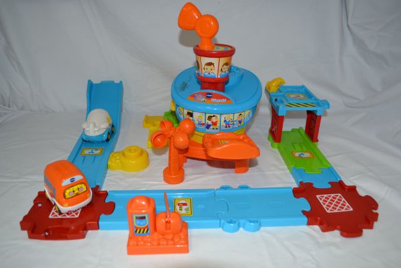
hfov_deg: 65.4
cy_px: 131
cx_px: 200
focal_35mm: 28
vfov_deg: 46.4
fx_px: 312
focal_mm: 18
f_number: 3.5
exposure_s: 1/60
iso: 320
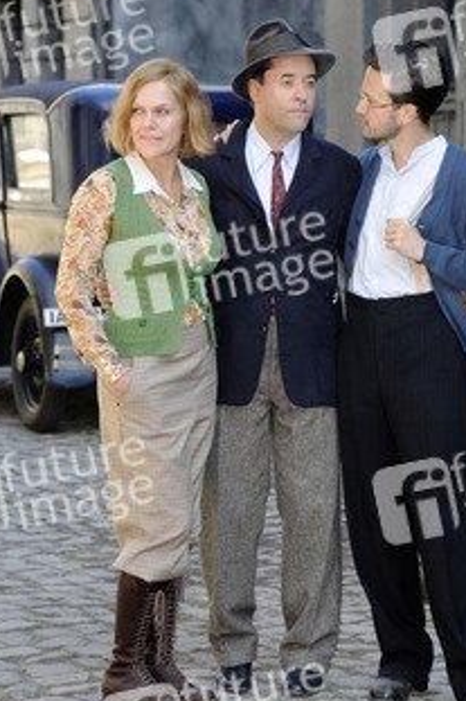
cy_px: 379
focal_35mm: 144
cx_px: 284
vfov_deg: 14.3
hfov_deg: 9.5
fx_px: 2799
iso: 320
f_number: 5.3
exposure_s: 1/125
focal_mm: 112
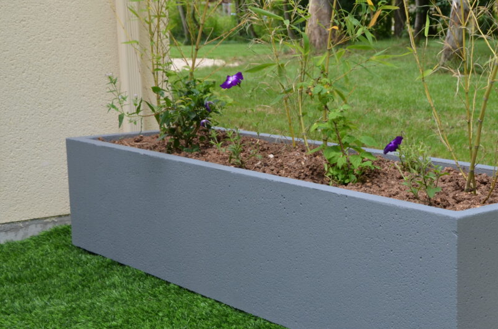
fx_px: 1035
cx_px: 345
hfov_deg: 26.8
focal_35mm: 75
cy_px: 179
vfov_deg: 18.1
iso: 200
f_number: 6.3
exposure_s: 1/160
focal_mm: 34
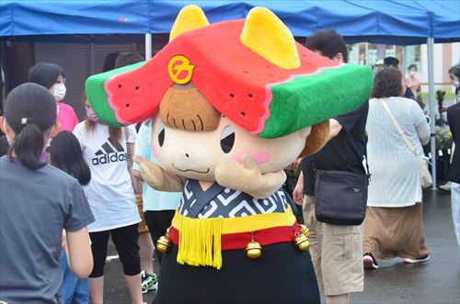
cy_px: 152
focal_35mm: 90
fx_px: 1147
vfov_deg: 15.1
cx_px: 230
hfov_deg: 22.7
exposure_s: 1/250
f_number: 5.3
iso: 1600
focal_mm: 60
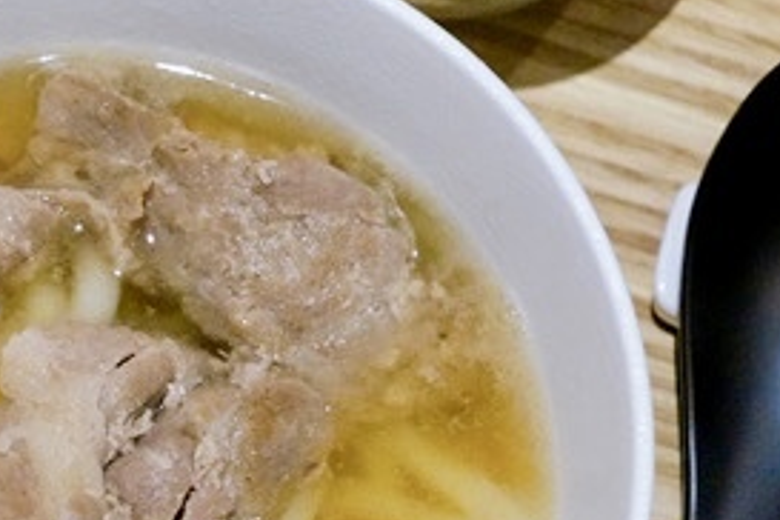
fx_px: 3986
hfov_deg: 11.1
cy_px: 210
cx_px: 49
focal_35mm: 184
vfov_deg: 7.5
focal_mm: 49
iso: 6400
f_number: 8
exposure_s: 1/400
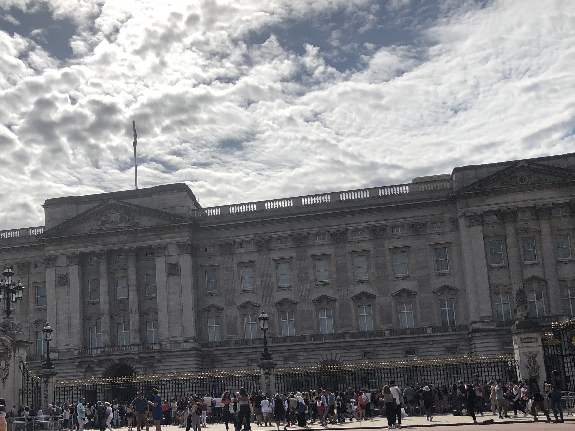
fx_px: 714
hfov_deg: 43.1
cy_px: 296
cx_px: 184
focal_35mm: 43
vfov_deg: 33.2
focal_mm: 3.99
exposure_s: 1/6024
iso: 25
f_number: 1.8
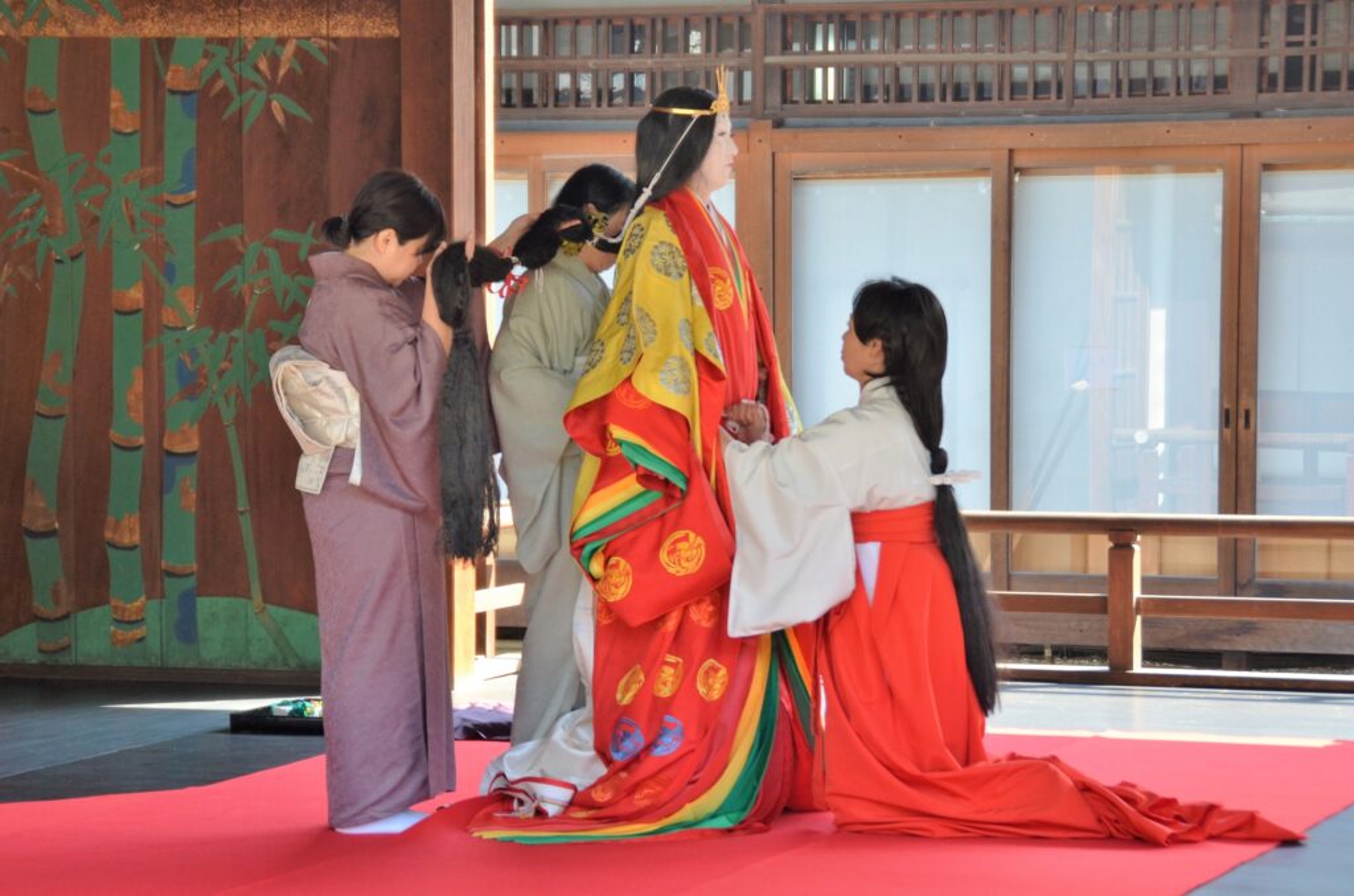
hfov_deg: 19.5
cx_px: 677
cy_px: 448
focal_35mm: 105
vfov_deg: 13.0
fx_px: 3941
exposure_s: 1/125
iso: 400
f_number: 5.6
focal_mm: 70
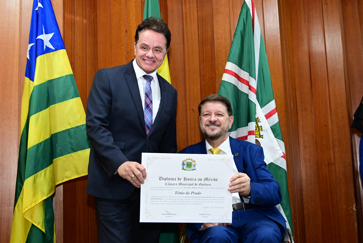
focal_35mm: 45
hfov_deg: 43.6
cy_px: 122
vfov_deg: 29.9
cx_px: 182
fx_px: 454
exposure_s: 1/125
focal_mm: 30.5
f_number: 4
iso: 3200
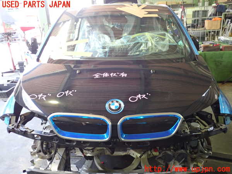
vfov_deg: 46.8
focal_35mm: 30
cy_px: 87
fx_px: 201
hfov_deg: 60.0
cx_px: 116
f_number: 2.3
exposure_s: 1/30
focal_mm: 5.4
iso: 320
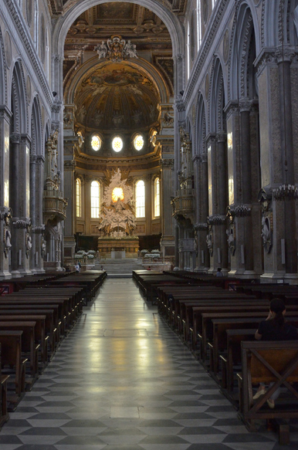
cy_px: 216
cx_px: 120
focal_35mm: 36
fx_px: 449
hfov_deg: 36.6
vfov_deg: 53.2
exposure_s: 1/100
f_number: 5
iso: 1250
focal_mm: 20
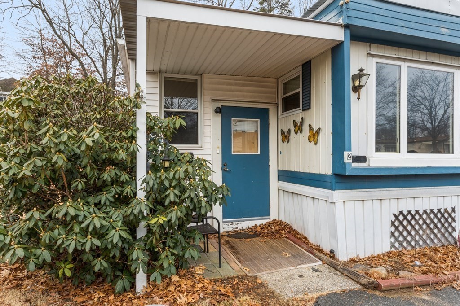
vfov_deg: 59.5
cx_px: 230
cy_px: 153
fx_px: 268
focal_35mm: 21
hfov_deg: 81.2
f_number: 16
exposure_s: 1/50
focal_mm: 21
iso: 100
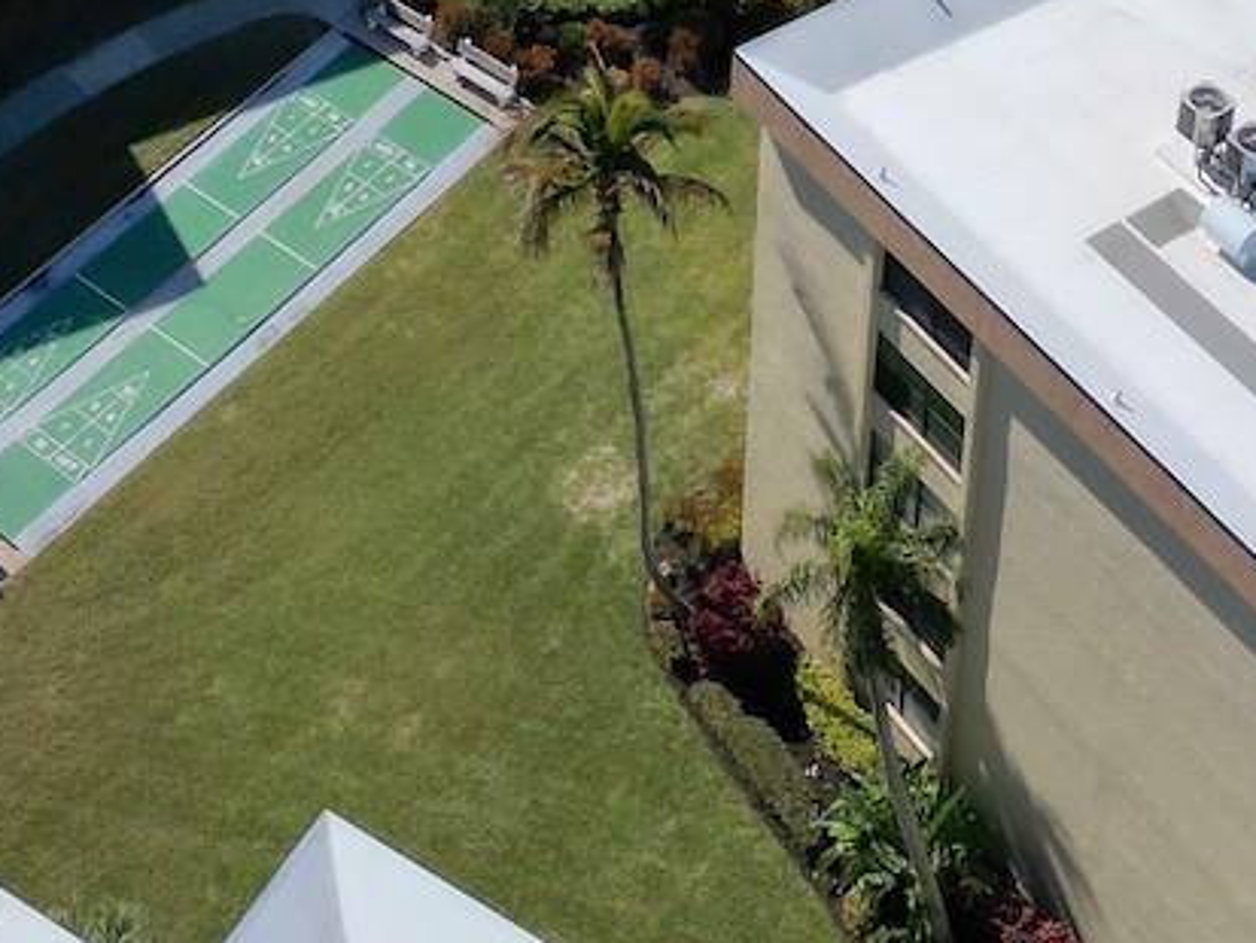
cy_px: -782
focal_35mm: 93
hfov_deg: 21.0
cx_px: 417
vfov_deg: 14.0
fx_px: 3375
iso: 110
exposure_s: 1/6400
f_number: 1.7
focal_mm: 6.72
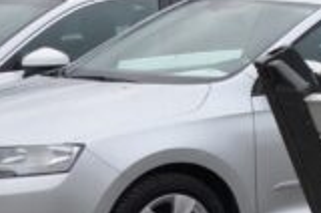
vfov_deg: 5.7
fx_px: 2138
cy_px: -34
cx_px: 1009
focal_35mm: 240
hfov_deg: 7.4
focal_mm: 25
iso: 500
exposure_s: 1/250
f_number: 8
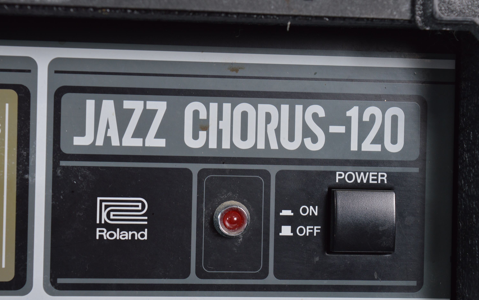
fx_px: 1044
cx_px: 240
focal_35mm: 80
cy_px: 143
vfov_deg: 16.3
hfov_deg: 25.8
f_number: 9
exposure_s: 1/80
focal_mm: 52
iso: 200
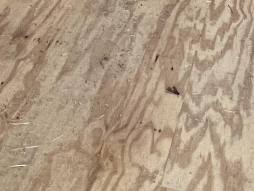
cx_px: 150
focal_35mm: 74
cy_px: -306
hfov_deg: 26.3
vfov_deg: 13.1
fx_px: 543
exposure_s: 1/99
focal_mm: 1.57
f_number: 1.8
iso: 200
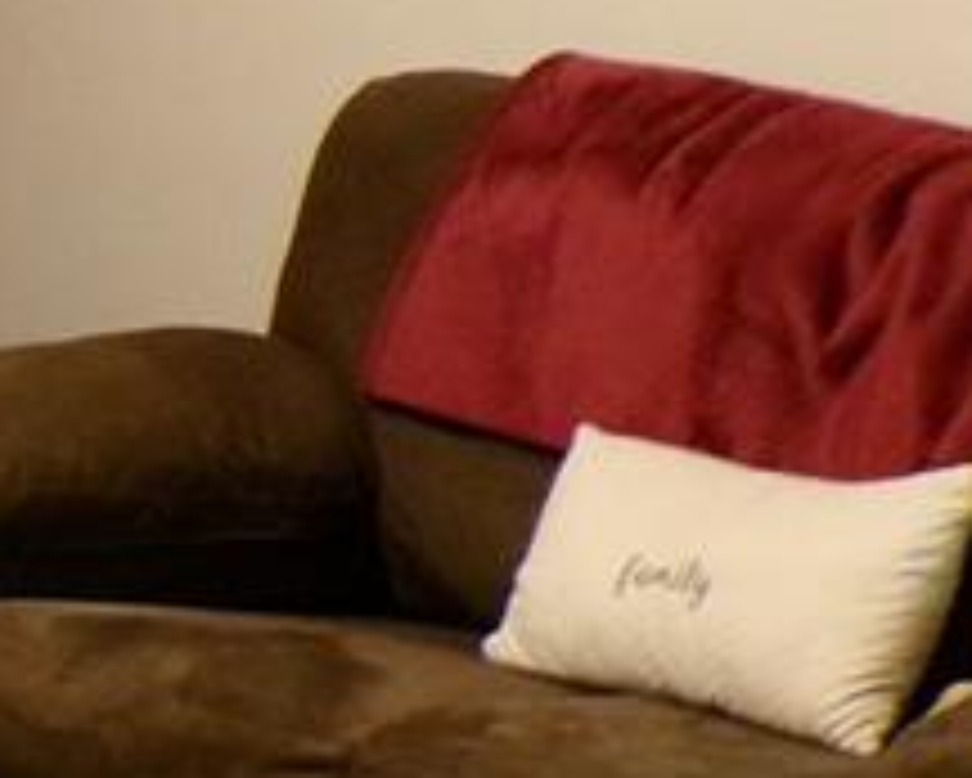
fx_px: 4260
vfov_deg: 10.4
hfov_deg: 12.3
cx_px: -549
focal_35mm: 148
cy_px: 400
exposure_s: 1/17
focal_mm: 5.8
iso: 651
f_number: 3.2
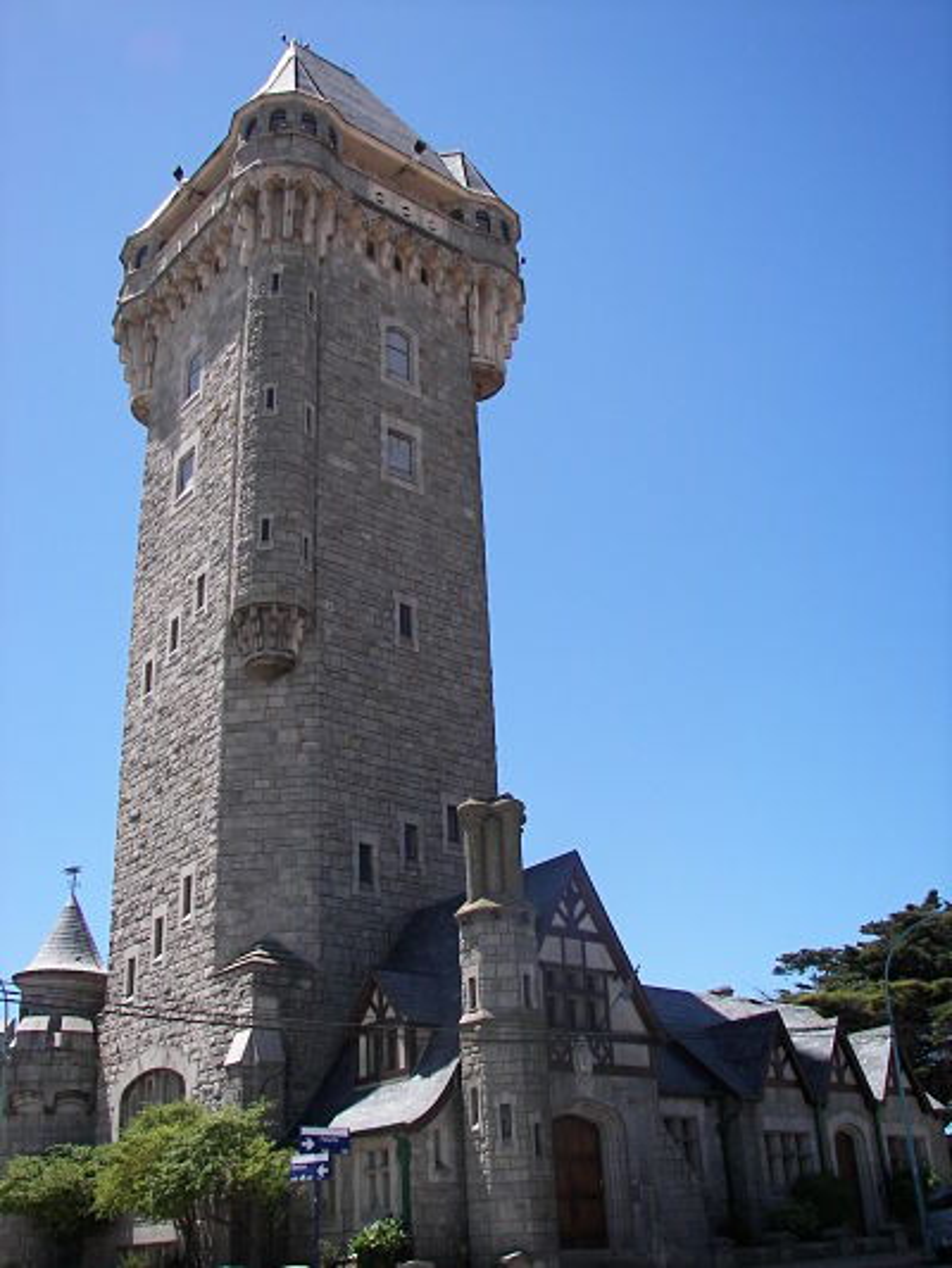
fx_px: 1320
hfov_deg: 39.7
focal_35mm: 36
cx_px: 476
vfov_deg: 51.3
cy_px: 634
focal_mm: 6
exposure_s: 1/640
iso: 50
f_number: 2.8
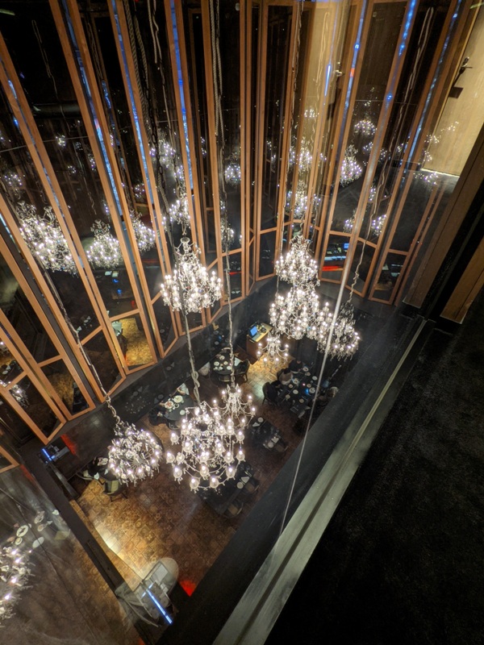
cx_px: 242
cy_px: 322
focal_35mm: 16
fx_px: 298
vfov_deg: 94.5
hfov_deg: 78.1
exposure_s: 1/2.36
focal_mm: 2.22
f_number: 2.2
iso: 42
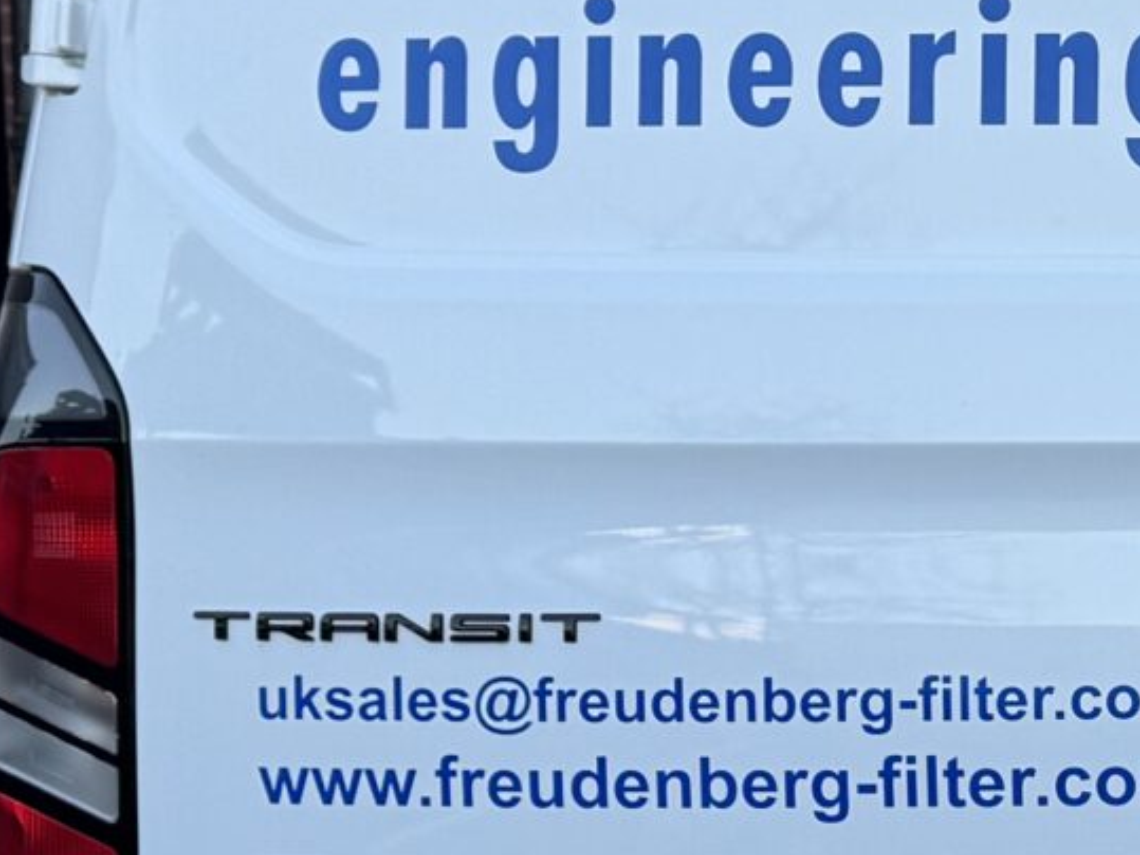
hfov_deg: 16.5
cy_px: 485
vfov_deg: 13.0
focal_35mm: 114
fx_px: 3753
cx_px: 1398
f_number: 1.78
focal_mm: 6.76
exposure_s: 1/535
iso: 80
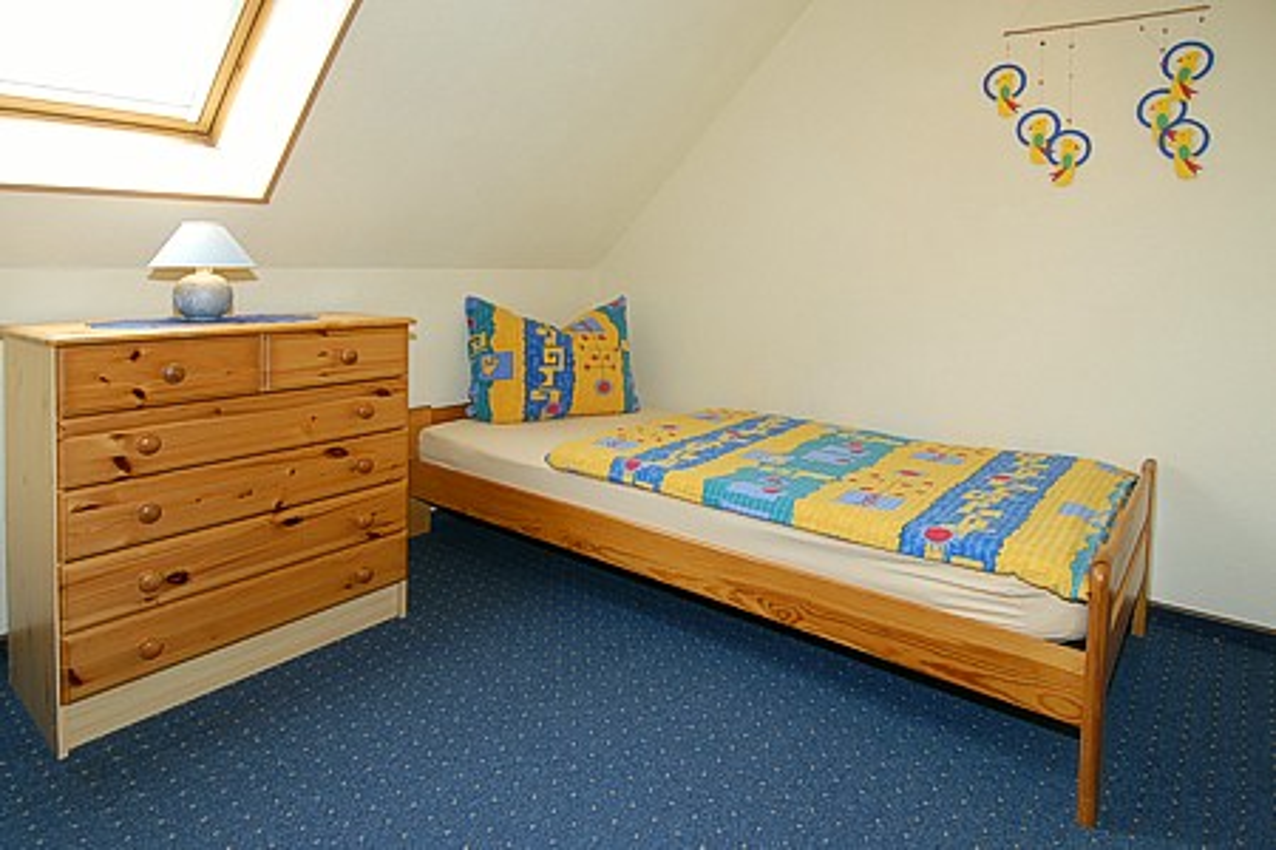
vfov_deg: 67.4
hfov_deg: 90.0
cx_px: 638
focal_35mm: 18
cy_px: 425
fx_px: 638
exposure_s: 1/80
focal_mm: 12
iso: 400
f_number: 6.3
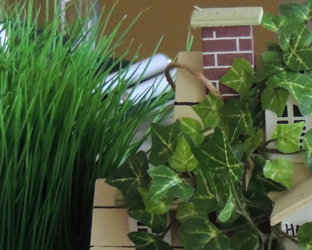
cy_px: 259
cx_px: 357
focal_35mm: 286
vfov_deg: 5.4
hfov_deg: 6.7
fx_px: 2641
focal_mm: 18.7
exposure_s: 1/20
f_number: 4.2
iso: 800
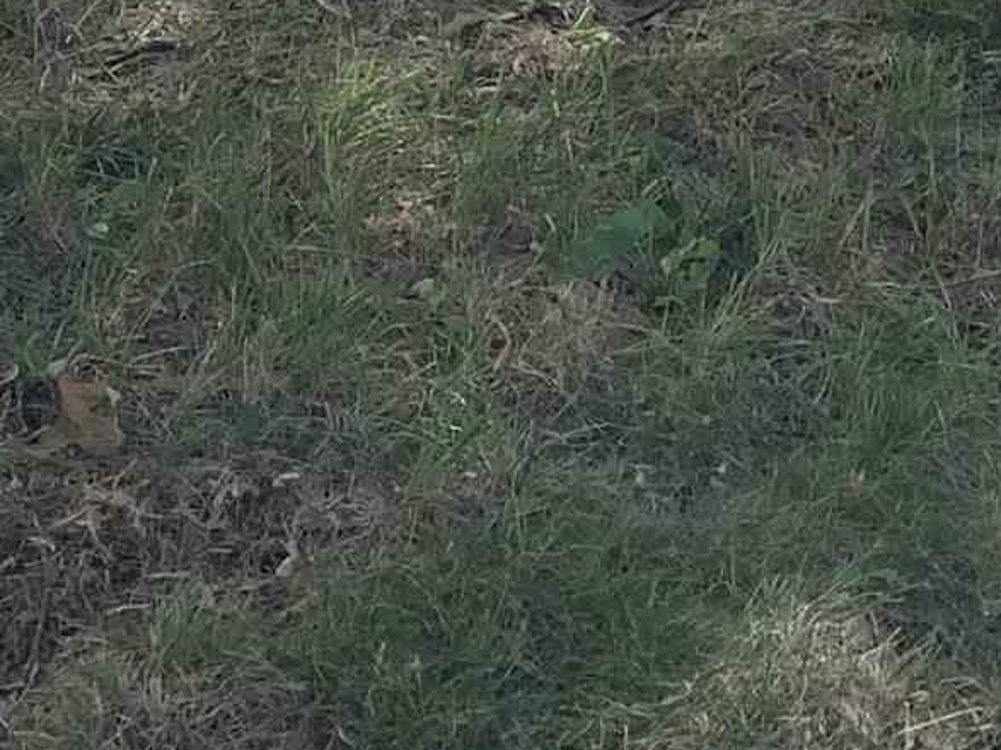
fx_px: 3932
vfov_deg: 9.5
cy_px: -1164
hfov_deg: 14.2
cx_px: 1050
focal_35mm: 136
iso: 25
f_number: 1.8
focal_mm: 4.25
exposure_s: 1/233
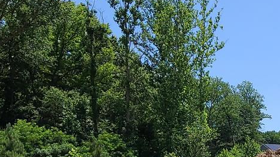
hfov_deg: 32.9
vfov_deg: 19.1
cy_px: 137
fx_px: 460
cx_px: 225
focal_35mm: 62
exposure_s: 1/1828
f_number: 2.2
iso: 64
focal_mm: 2.2
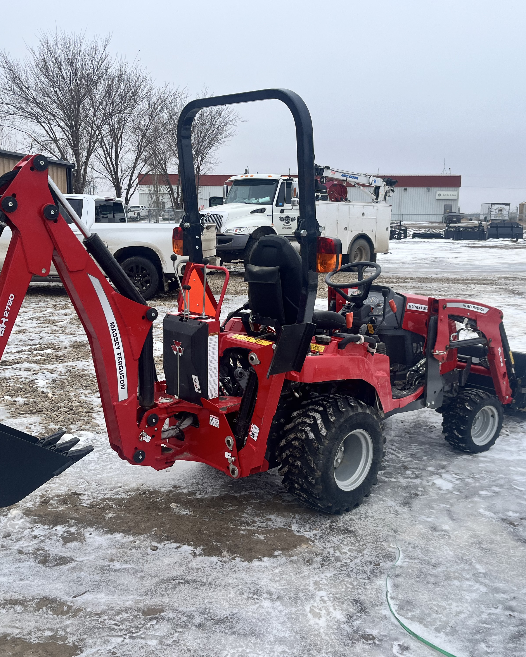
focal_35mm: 34
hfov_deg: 43.3
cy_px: 329
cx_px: 249
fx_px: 662
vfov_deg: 52.8
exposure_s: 1/1163
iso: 50
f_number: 1.6
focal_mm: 5.1
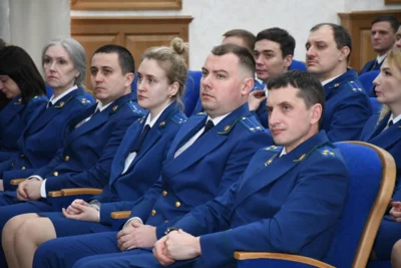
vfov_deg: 8.7
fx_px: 1749
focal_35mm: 157
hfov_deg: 13.1
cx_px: 200
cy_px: 134
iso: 2500
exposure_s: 1/125
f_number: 5.6
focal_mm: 105
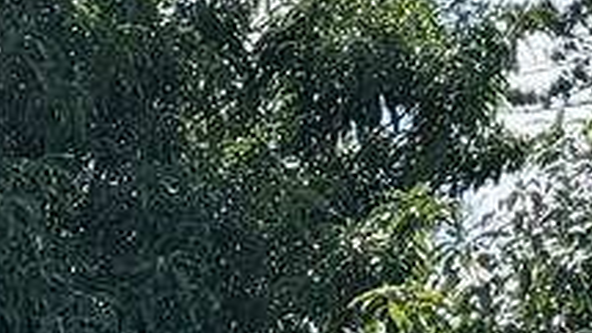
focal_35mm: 195
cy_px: 1310
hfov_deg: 9.8
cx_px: -790
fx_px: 3061
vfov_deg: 5.5
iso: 80
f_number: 1.78
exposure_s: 1/4608
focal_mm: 6.76
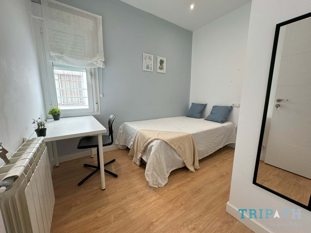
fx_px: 126
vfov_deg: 85.7
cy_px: 116
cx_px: 156
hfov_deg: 102.1
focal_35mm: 14
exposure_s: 1/100
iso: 100
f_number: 2.2
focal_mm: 2.22
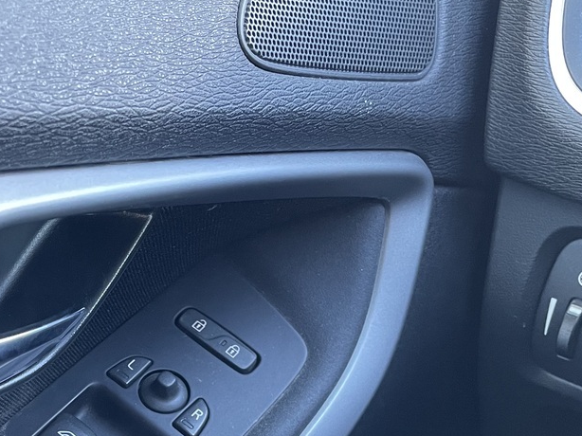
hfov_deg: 30.9
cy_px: 442
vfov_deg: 23.0
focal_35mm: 61
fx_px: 1025
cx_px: 111
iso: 200
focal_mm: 4.2
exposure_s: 1/60
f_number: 1.6
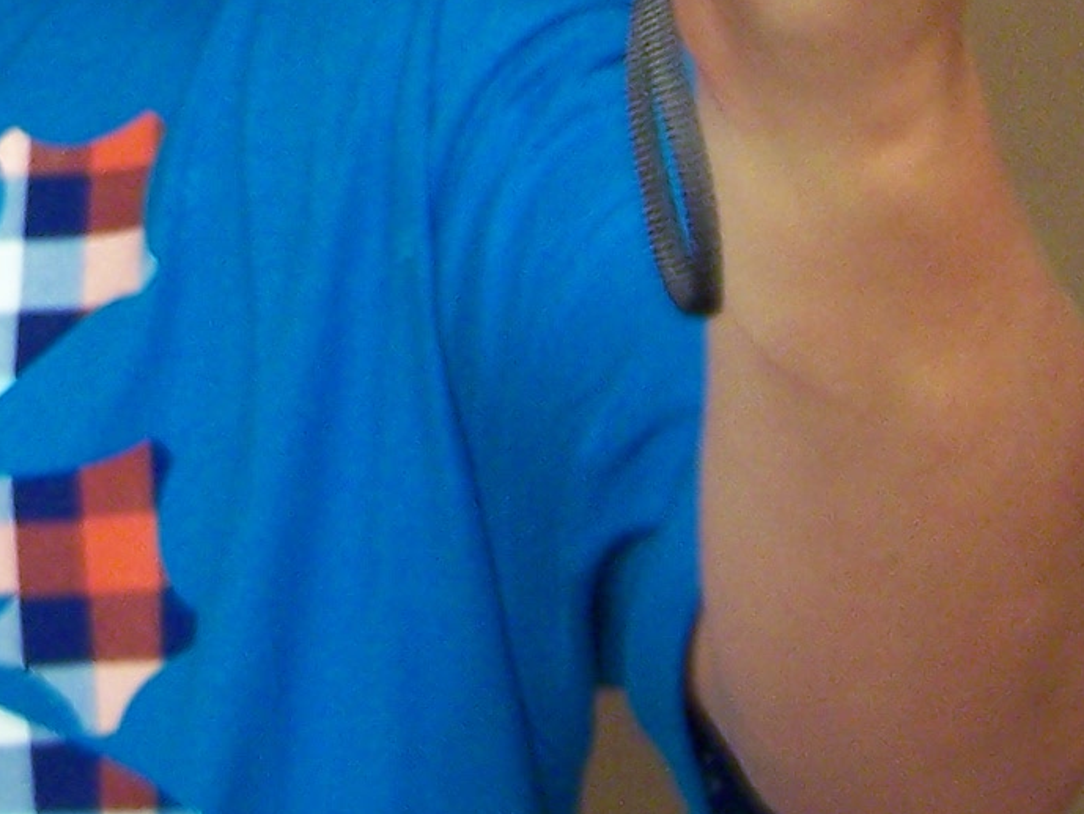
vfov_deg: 11.1
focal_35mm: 127
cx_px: -382
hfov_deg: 14.7
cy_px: -501
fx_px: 3978
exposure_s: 1/10
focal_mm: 6.3
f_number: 2.8
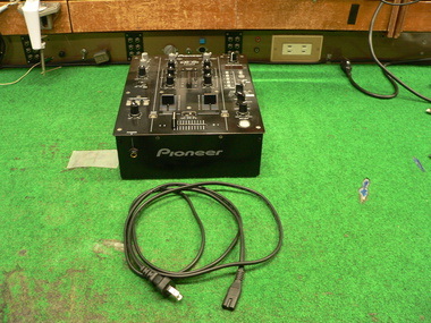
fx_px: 448
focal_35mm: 36
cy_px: 162
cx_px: 216
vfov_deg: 39.7
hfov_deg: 51.4
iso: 200
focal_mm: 6
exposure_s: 1/10
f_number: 2.8
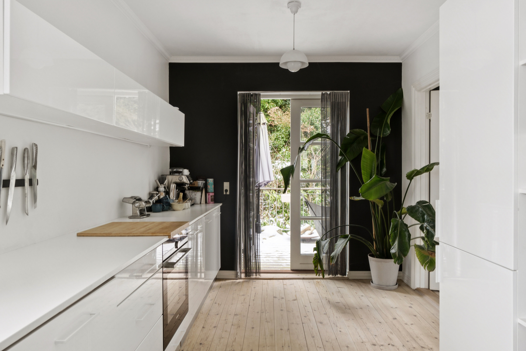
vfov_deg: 53.1
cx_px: 263
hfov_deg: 73.7
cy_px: 176
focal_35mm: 24
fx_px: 351
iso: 200
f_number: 8
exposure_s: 1/2.5
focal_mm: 16
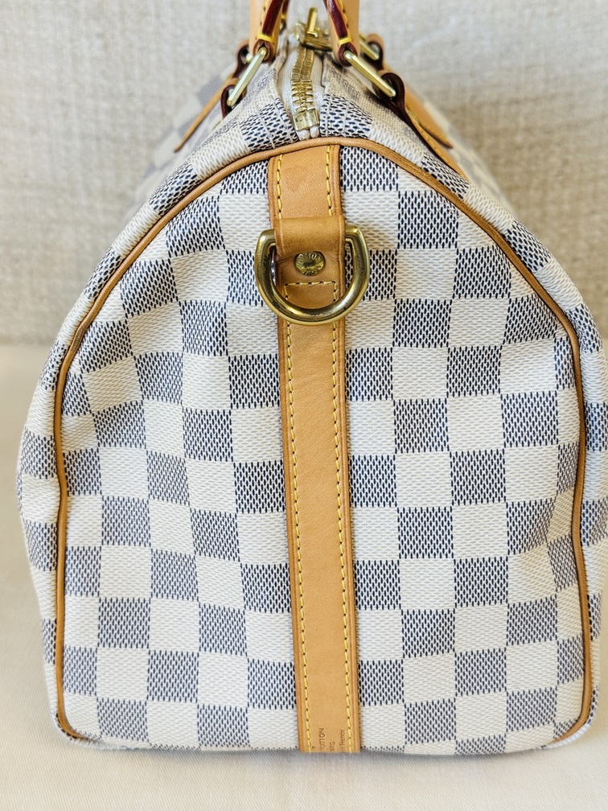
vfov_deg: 39.7
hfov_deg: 30.3
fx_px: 1124
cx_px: 304
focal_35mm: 48
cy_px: 406
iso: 100
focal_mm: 6.76
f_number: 1.78
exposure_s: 1/50
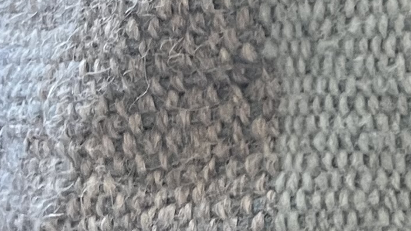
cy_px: -68
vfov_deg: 7.4
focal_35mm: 163
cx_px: 847
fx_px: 1776
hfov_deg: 11.7
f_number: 1.6
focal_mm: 5.1
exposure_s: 1/60
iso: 200
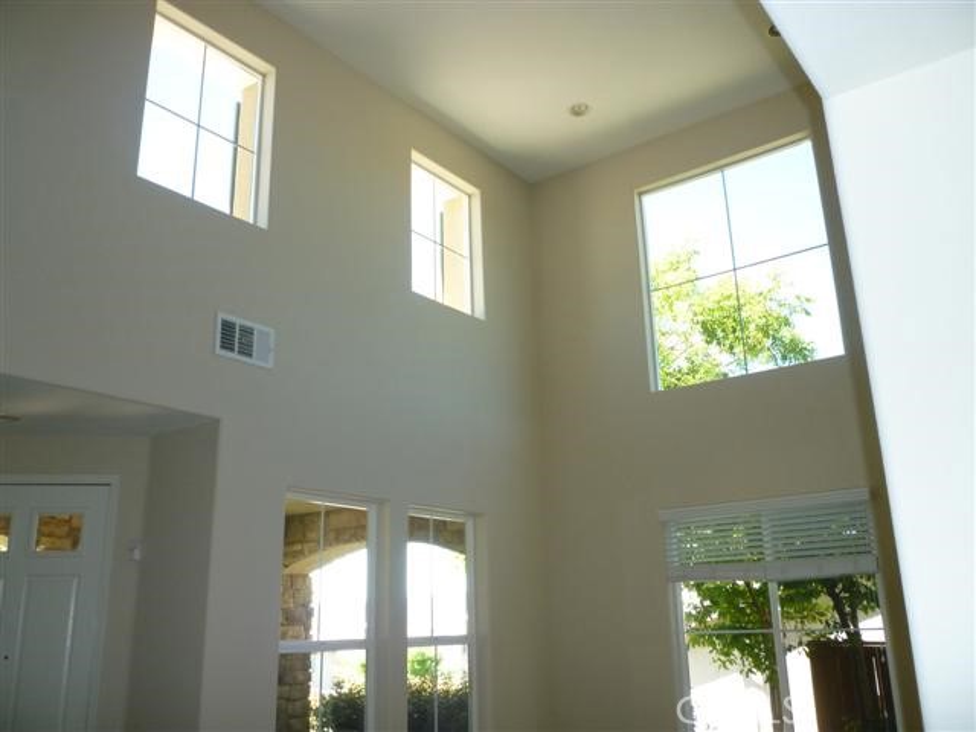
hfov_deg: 61.7
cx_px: 488
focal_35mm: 29
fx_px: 818
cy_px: 366
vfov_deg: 48.2
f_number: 3.3
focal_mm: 5.2
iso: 200
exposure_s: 1/80
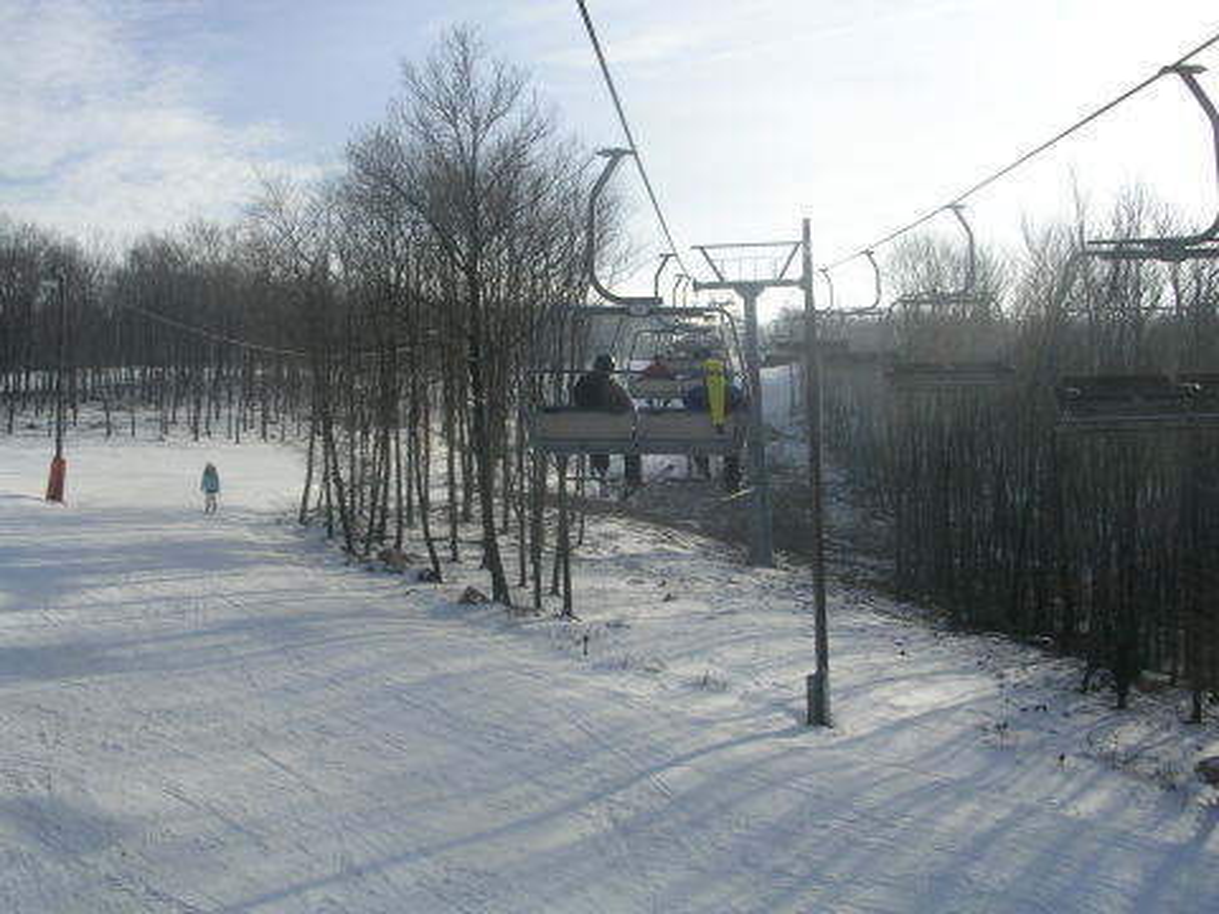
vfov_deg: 37.7
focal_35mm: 38
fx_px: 1338
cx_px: 610
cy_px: 457
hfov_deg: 49.0
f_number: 5.6
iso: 50
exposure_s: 1/388
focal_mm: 5.8
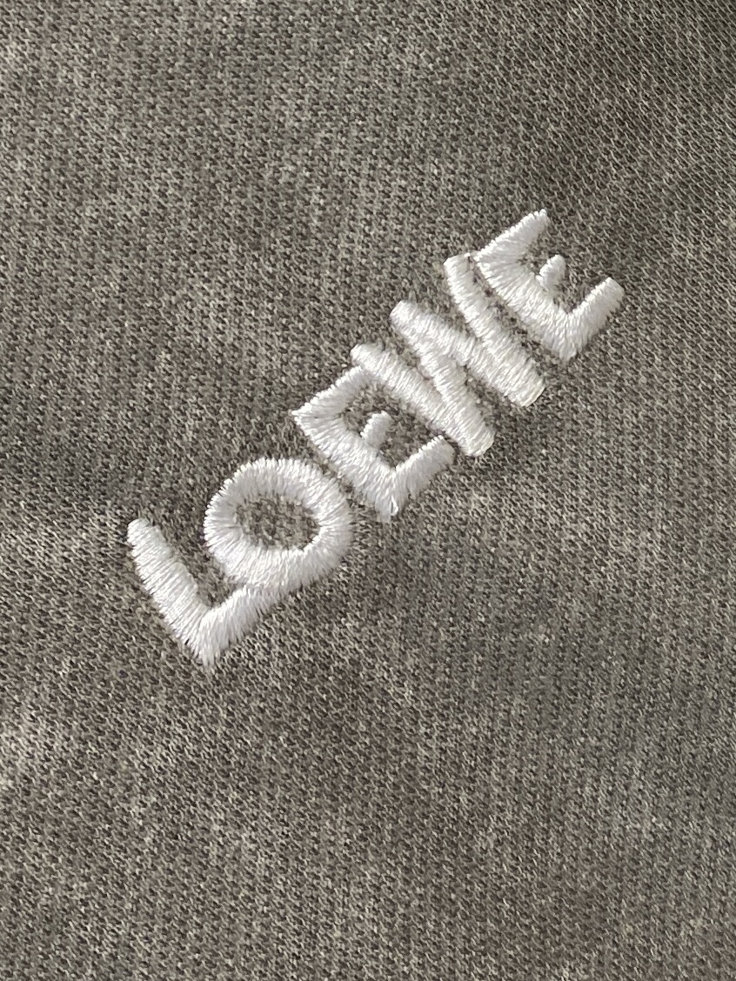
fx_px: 737
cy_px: 490
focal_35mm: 26
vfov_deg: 67.3
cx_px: 368
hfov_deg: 53.1
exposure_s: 1/121
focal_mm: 4.25
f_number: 1.8
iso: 100
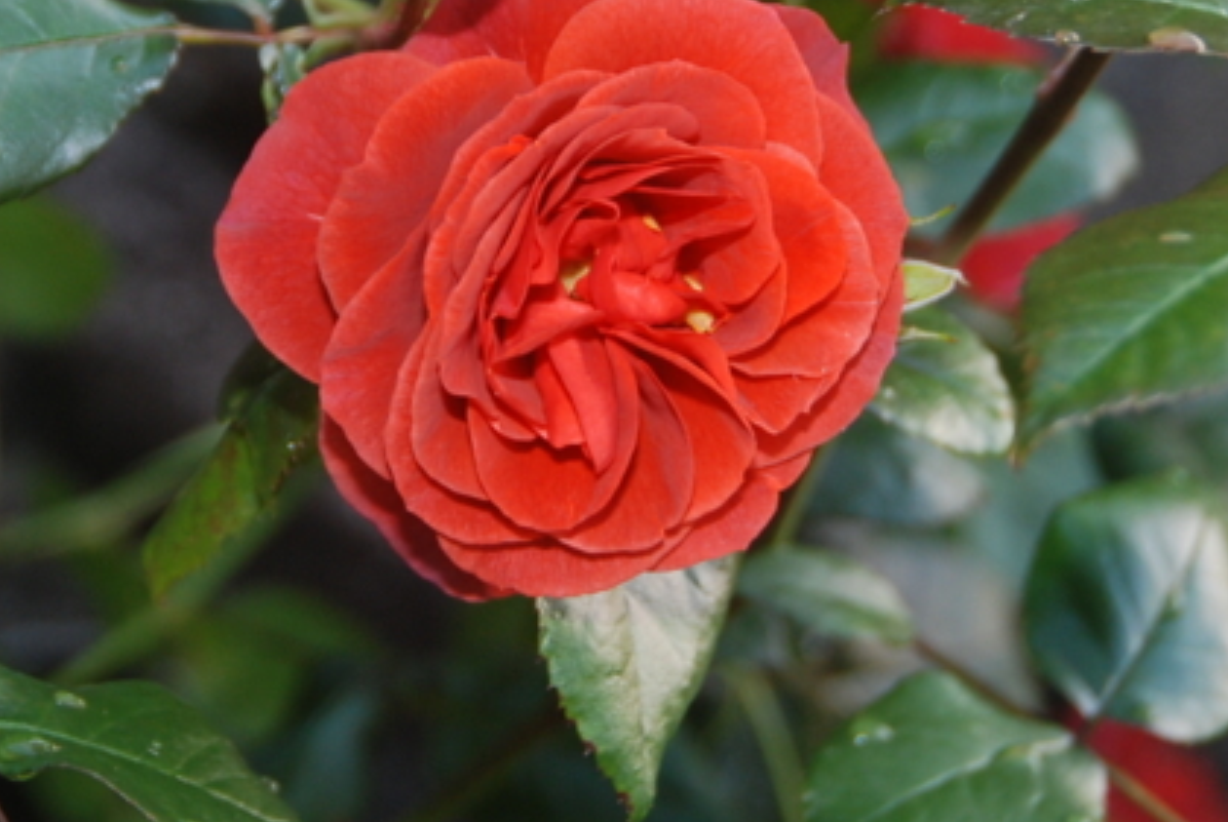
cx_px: 553
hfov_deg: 10.3
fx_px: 6829
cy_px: 240
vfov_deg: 6.9
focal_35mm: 200
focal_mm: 70
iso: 400
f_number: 5.6
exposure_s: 1/60
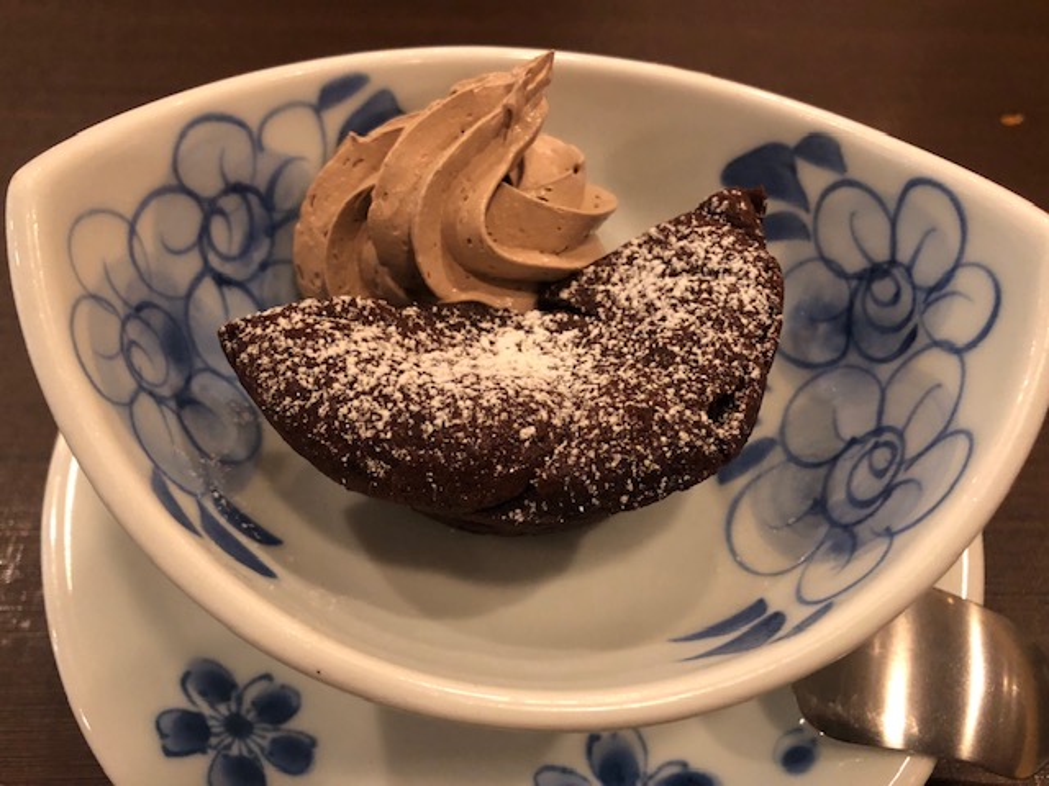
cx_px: 524
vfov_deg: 49.7
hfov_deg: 63.4
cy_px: 393
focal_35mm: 28
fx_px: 849
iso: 100
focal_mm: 3.99
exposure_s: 1/5
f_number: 1.8
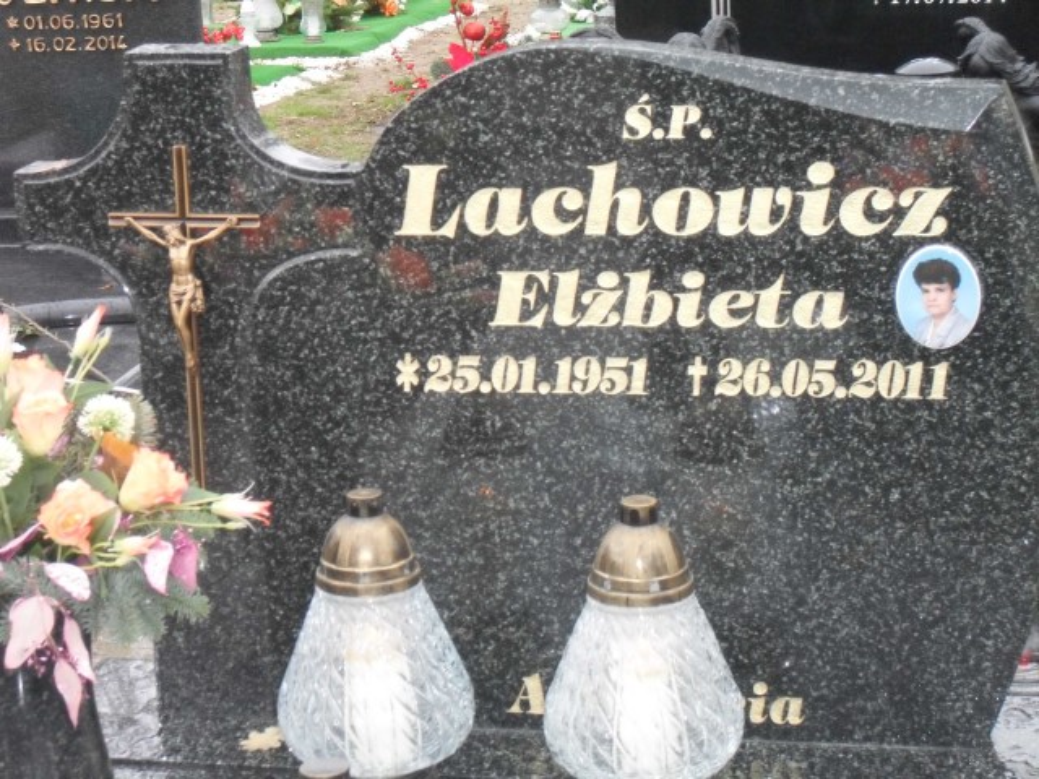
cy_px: 390
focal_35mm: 89
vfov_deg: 16.6
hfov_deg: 22.0
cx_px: 520
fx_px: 2671
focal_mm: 15.7
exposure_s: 1/60
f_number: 5.5
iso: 320
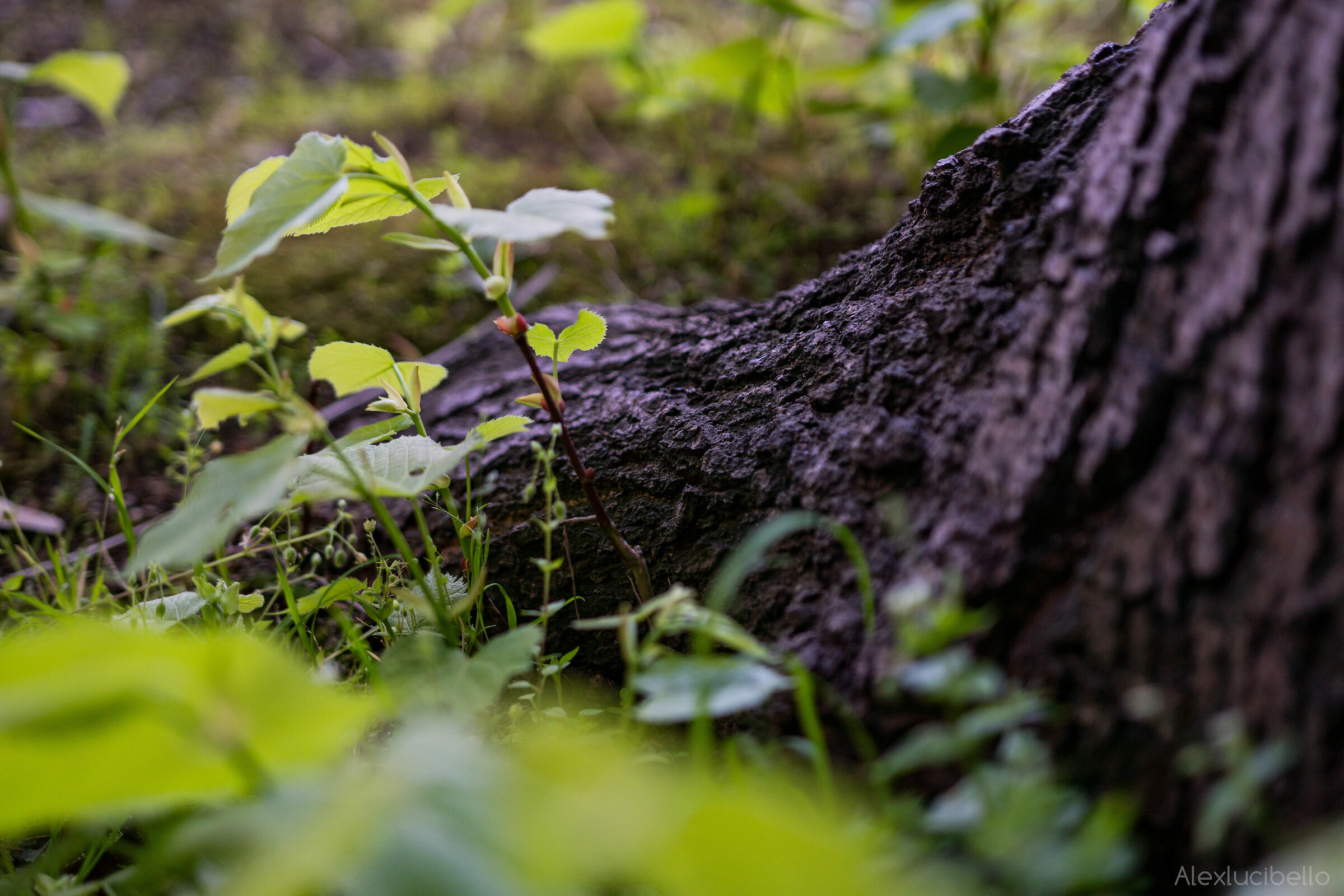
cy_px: 448
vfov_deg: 25.8
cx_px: 672
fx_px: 1960
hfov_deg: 37.9
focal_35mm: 52
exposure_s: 1/400
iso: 100
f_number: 1.8
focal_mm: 35
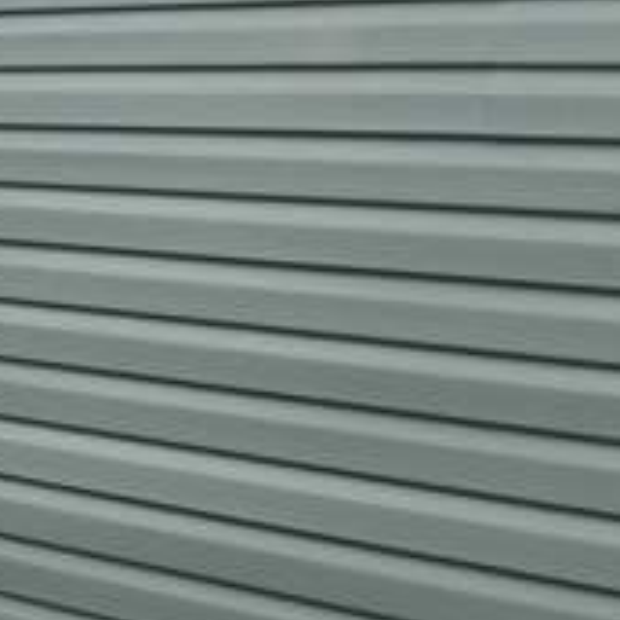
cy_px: 199
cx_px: -751
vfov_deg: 18.2
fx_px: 1925
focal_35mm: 95
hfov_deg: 14.1
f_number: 1.8
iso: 20
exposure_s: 1/1262
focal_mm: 5.4
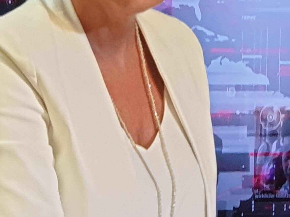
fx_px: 972
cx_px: 143
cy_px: 47
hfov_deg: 17.0
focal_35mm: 116
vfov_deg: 12.7
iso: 160
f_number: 2.4
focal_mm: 6
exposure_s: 1/33
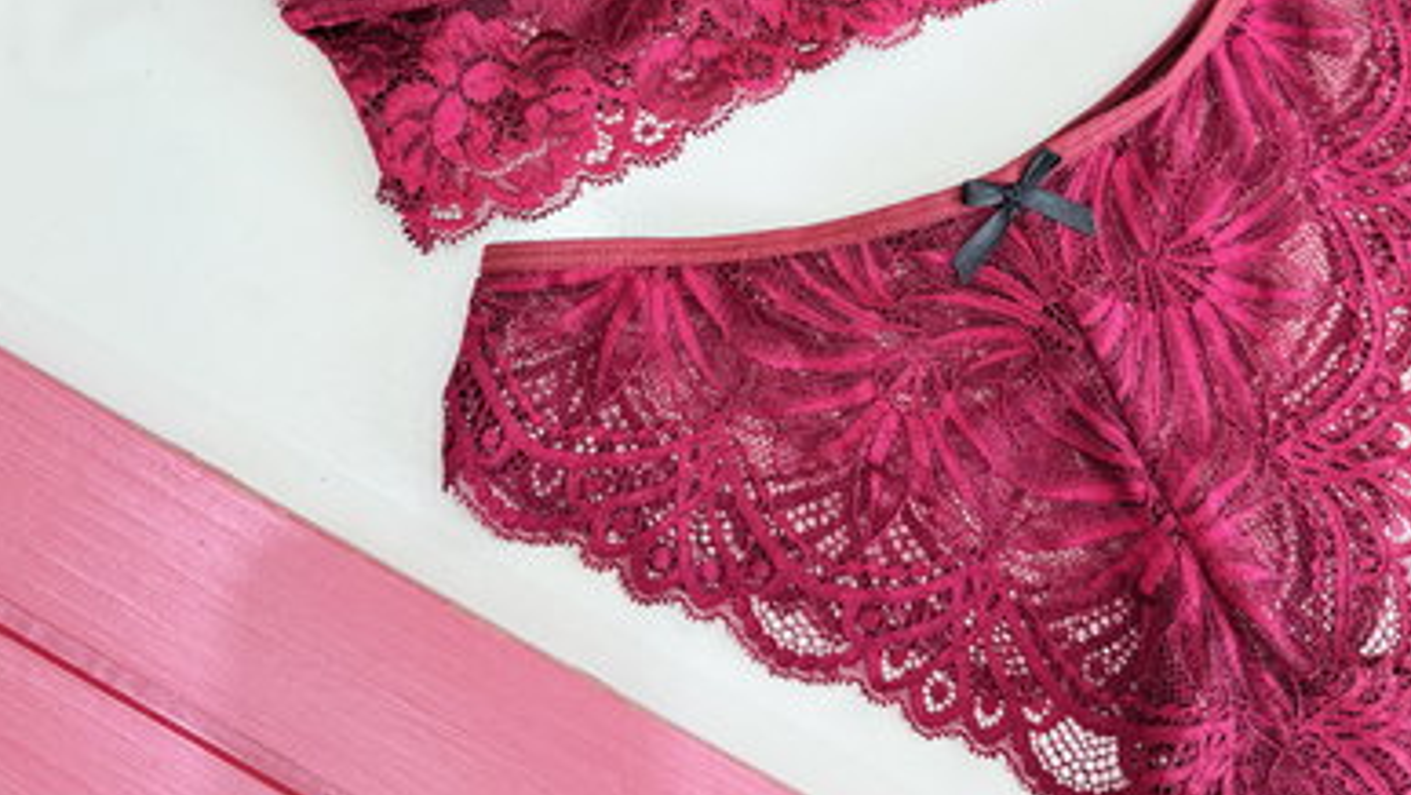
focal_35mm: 36
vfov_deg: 31.3
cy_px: 78
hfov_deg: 55.3
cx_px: 700
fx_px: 1347
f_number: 1.78
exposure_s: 1/50
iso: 125
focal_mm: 6.76
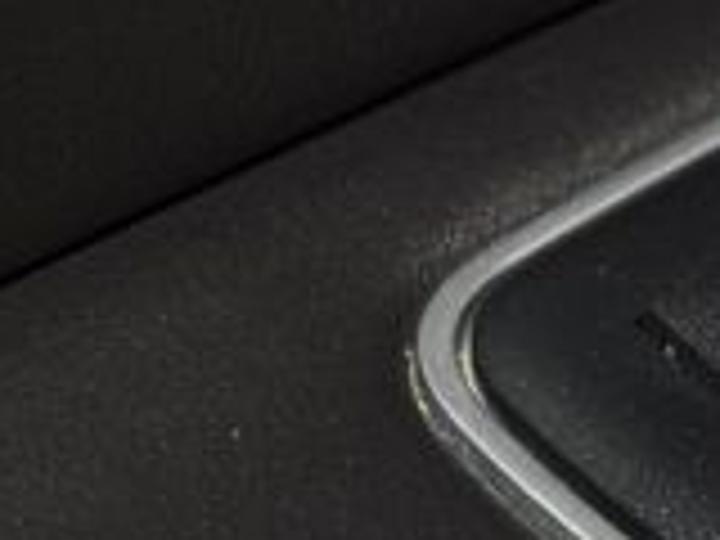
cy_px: 304
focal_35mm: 404
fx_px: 8403
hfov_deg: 4.9
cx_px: 922
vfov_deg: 3.7
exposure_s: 1/125
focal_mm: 70
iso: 100
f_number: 8
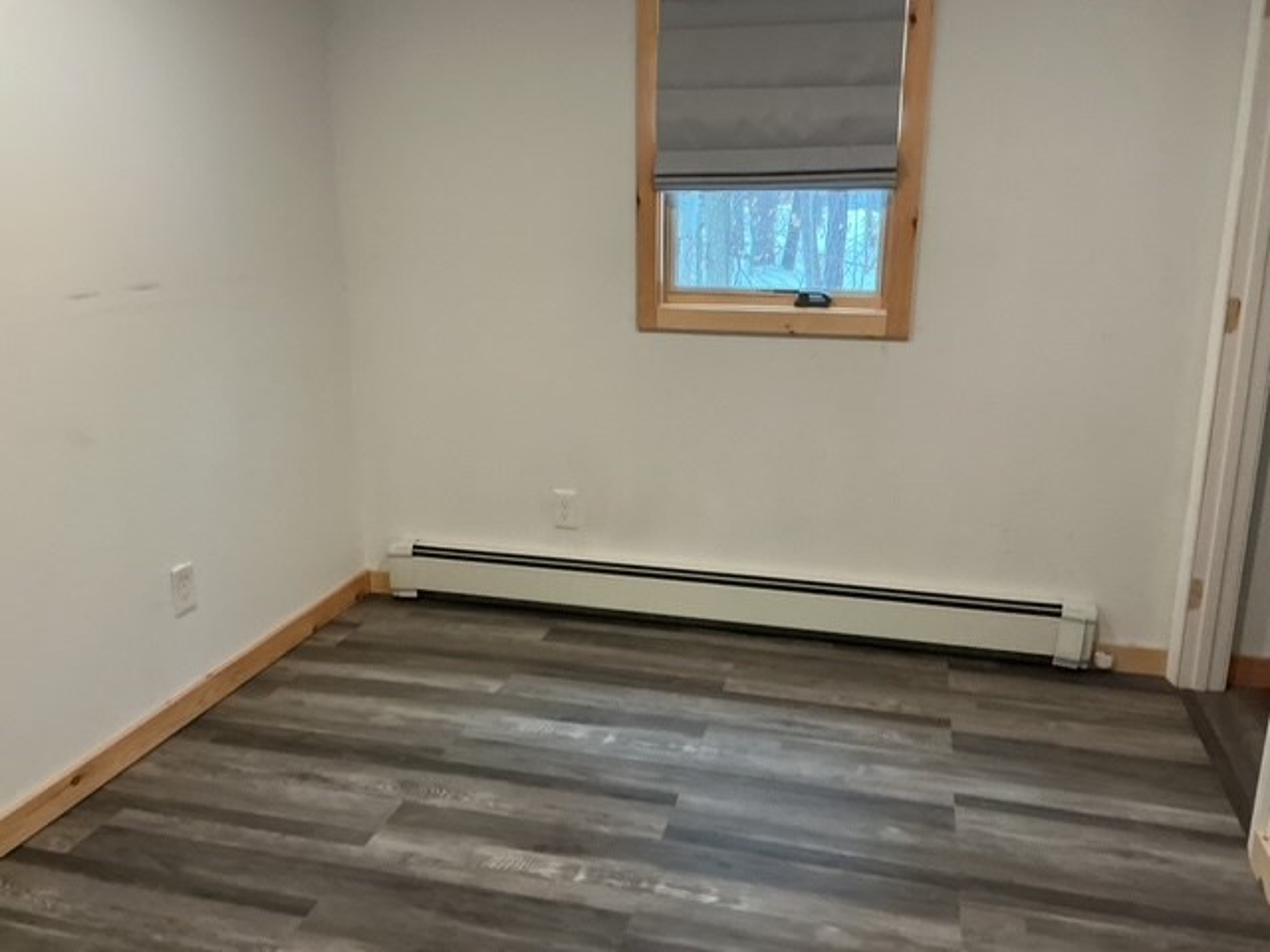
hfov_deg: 61.7
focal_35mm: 29
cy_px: 476
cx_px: 635
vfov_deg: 48.2
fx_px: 1064
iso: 250
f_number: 1.8
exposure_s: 1/60
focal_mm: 3
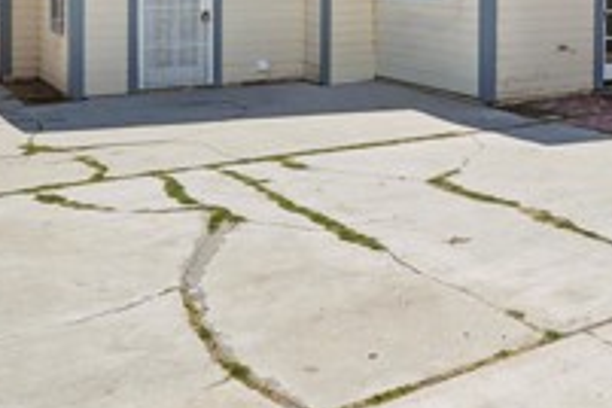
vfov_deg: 24.7
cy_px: -41
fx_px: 867
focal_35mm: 51
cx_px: 661
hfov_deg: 34.1
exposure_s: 1/80
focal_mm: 16
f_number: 7.1
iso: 100
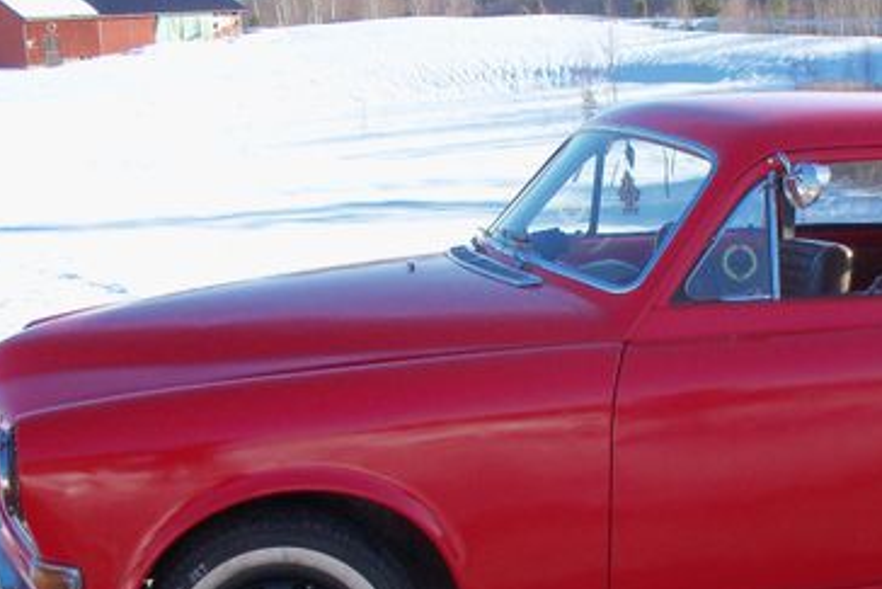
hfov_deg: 30.8
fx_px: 1569
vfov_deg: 21.1
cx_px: 678
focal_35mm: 64
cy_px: 451
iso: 160
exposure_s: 1/400
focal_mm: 6.3
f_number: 3
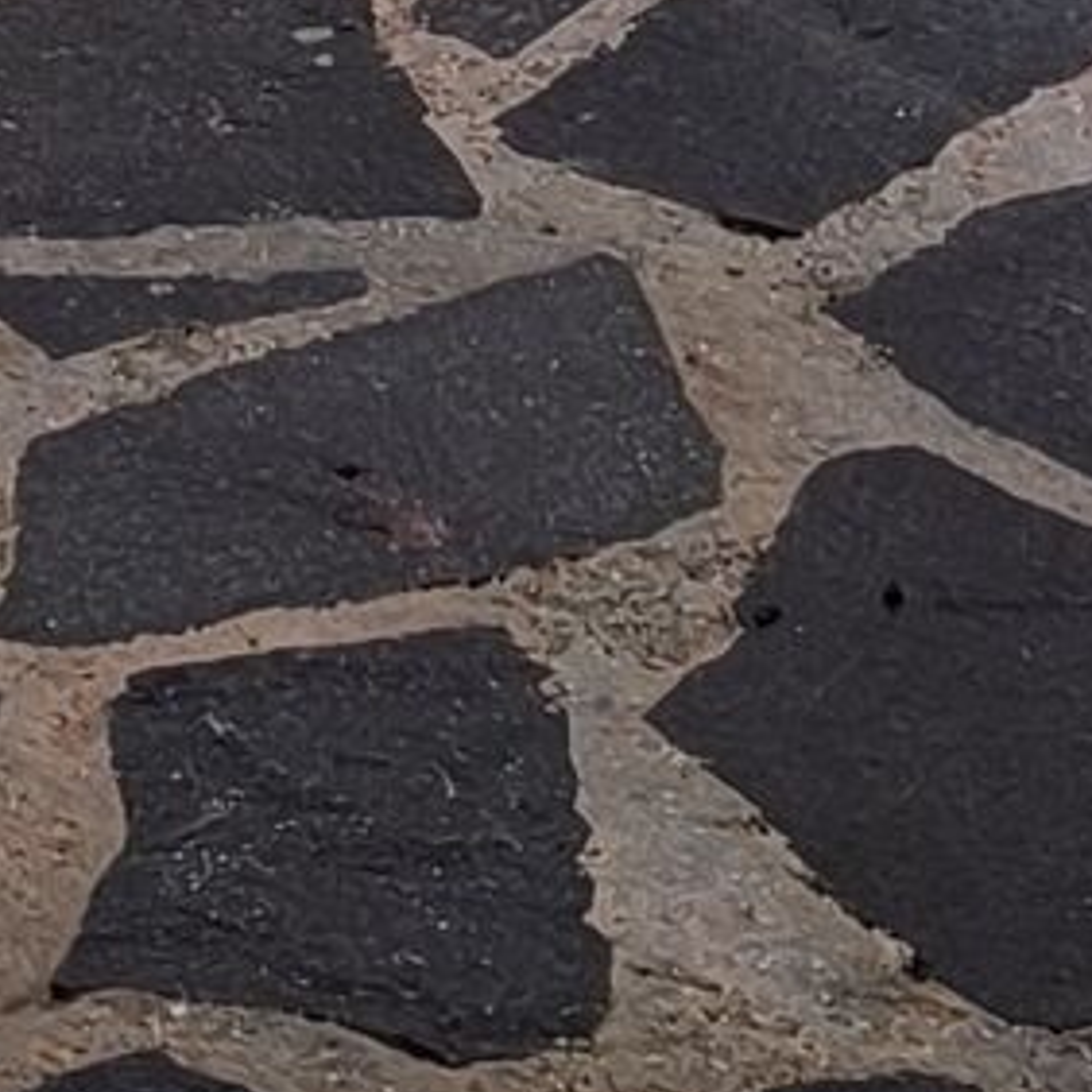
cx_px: -151
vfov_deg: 7.2
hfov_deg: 8.6
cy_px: -2722
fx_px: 7209
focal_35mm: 202
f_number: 1.65
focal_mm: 6.14
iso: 1000
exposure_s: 1/33.3
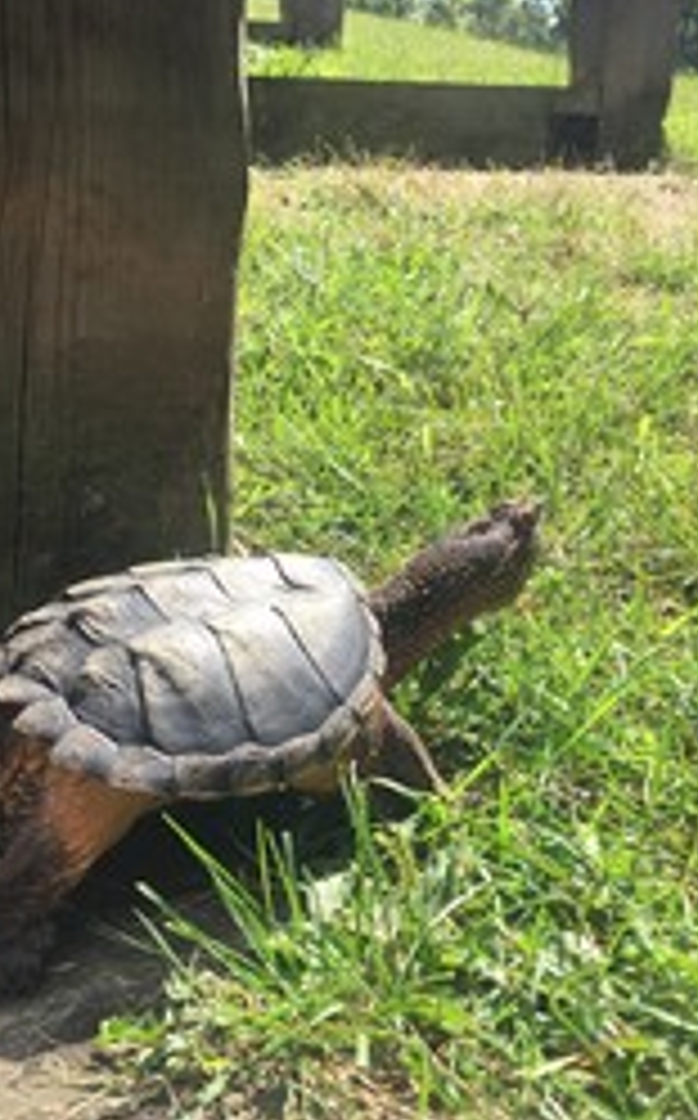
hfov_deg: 29.1
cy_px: 542
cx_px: 311
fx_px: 1343
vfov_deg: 45.3
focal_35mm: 44
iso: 25
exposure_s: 1/746
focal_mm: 4.15
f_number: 2.2
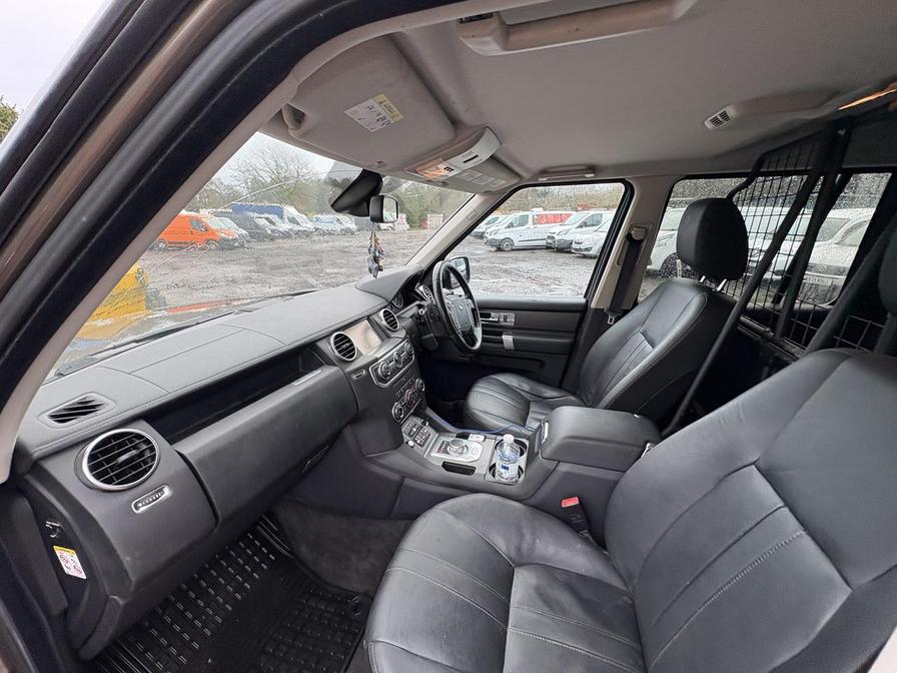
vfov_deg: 85.7
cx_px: 448
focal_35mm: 14
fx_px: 363
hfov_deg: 102.1
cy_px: 336
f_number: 2.2
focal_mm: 2.22
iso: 80
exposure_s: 1/99
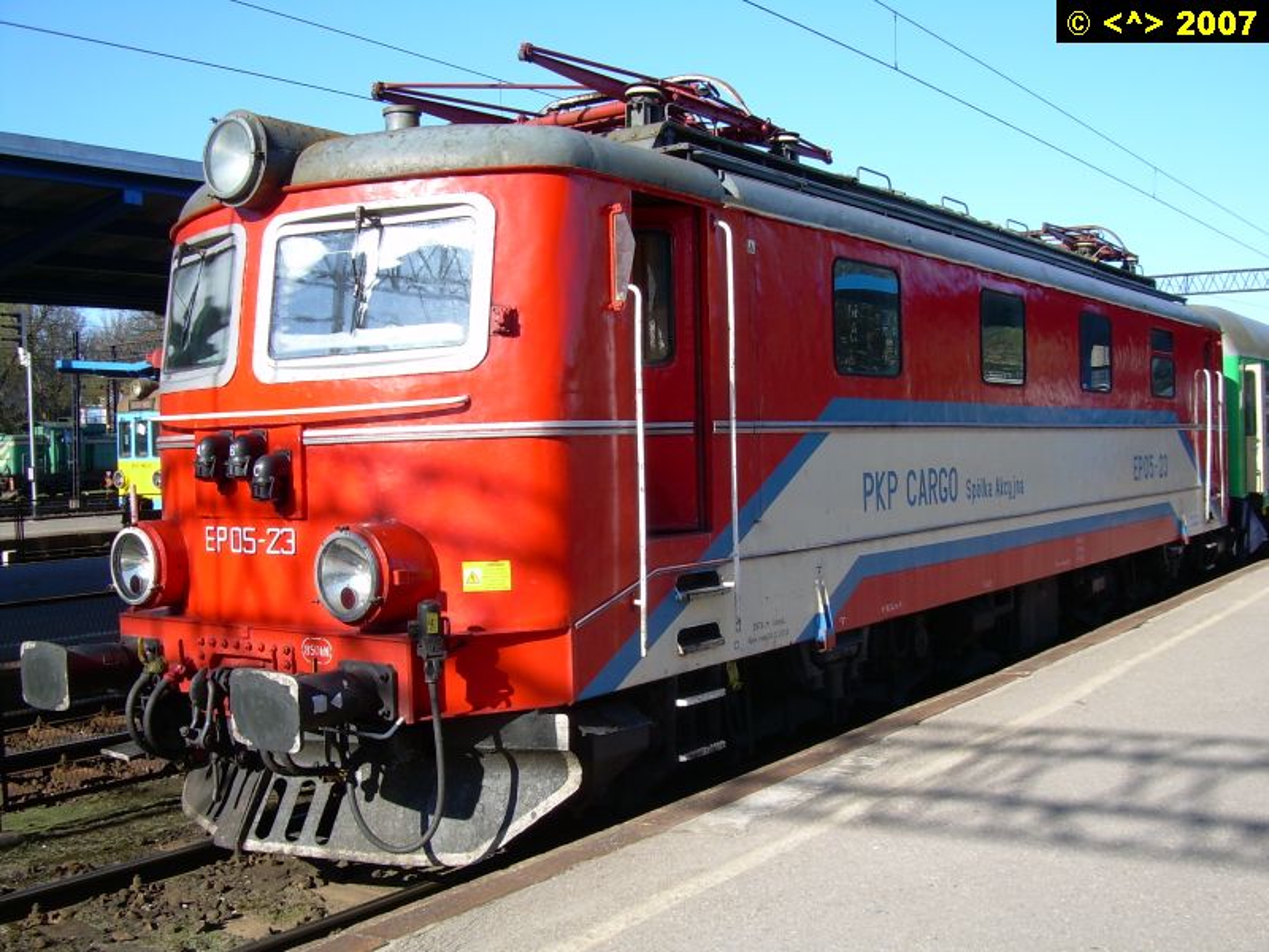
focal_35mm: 38
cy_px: 476
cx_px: 634
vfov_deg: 37.7
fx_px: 1393
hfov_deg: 49.0
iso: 50
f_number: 4.6
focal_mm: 6.3
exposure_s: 1/250
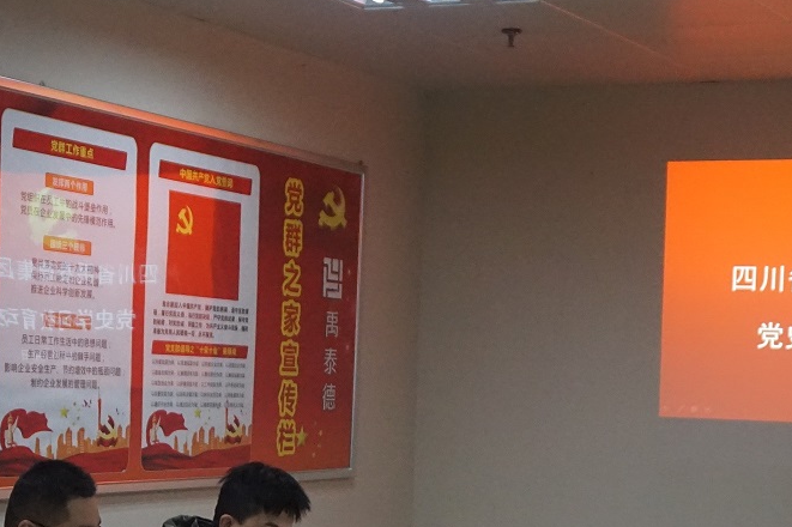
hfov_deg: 23.9
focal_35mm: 85
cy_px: 586
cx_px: 319
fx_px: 1872
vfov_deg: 15.6
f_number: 4.5
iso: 3200
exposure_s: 1/160
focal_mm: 25
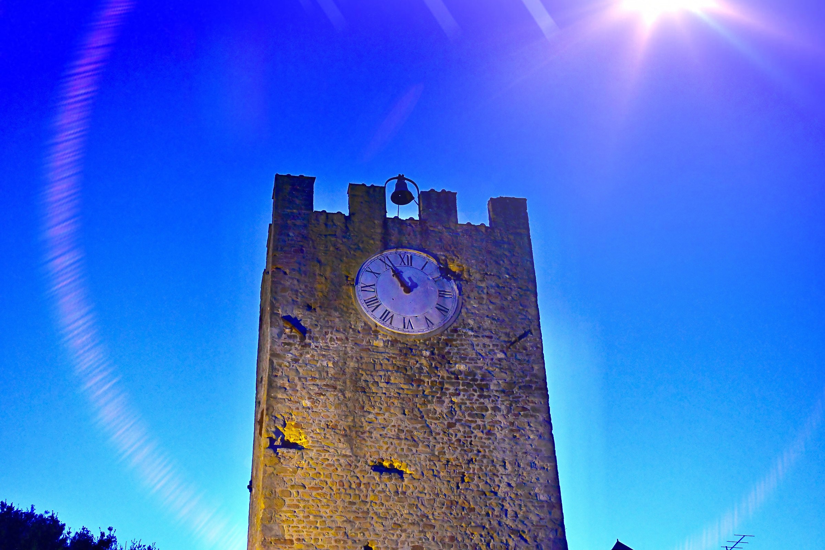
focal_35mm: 51
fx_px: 1169
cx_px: 412
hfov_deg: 38.9
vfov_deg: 26.5
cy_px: 275
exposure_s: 1/25
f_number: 7.1
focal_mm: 34
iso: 3200
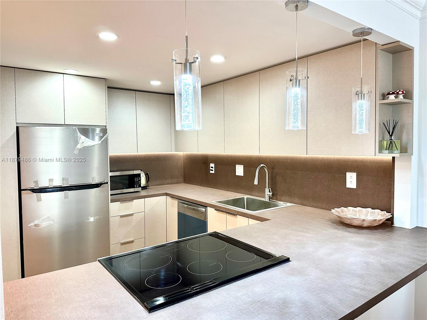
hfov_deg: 71.6
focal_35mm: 24
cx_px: 214
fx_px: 296
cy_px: 160
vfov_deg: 56.8
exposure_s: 1/119
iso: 250
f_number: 1.78
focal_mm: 6.86
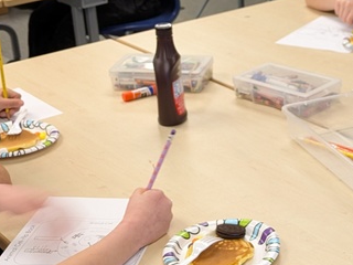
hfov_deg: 23.8
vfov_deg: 18.4
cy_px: 115
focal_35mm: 80
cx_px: 308
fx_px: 816
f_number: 1.89
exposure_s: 1/30
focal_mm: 5.43
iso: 68
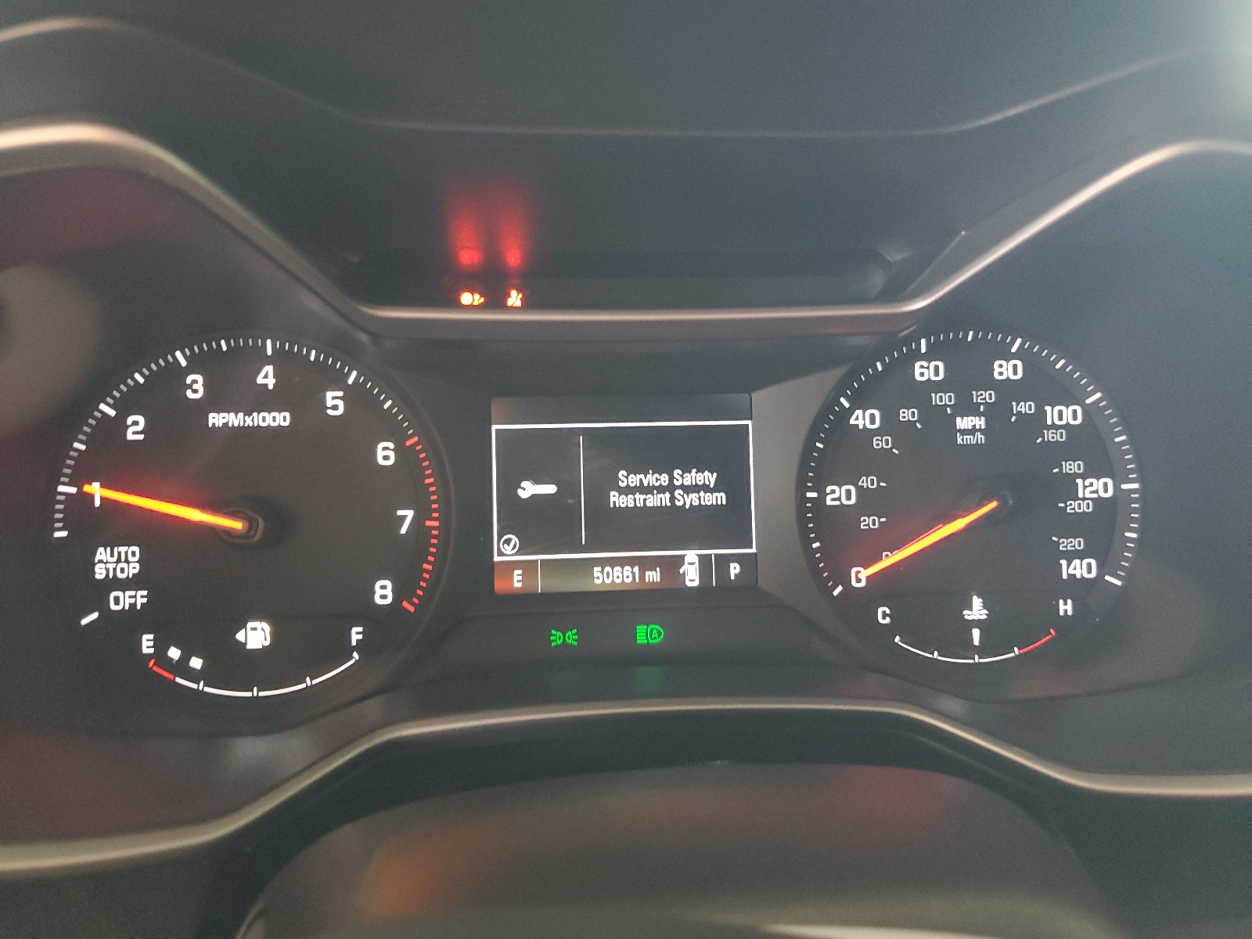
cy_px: 470
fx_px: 940
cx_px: 626
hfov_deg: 67.3
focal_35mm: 26
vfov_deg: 53.1
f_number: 1.5
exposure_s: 1/15
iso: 296
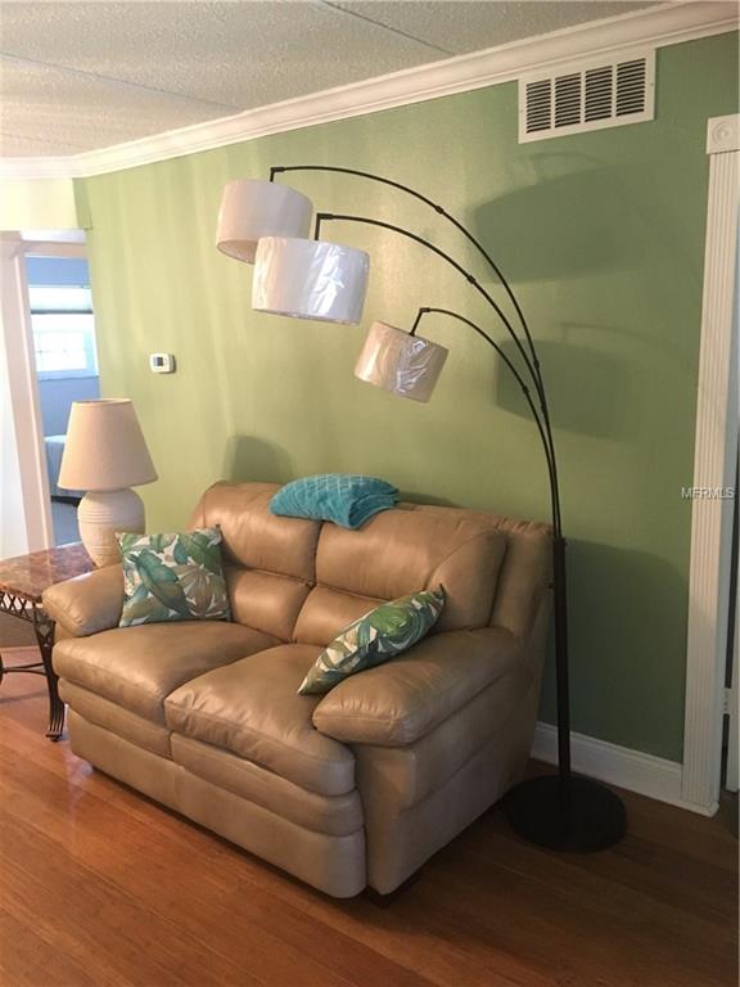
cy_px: 494
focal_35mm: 29
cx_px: 370
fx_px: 827
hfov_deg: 48.2
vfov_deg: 61.7
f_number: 2.2
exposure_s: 1/15
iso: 200
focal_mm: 4.15
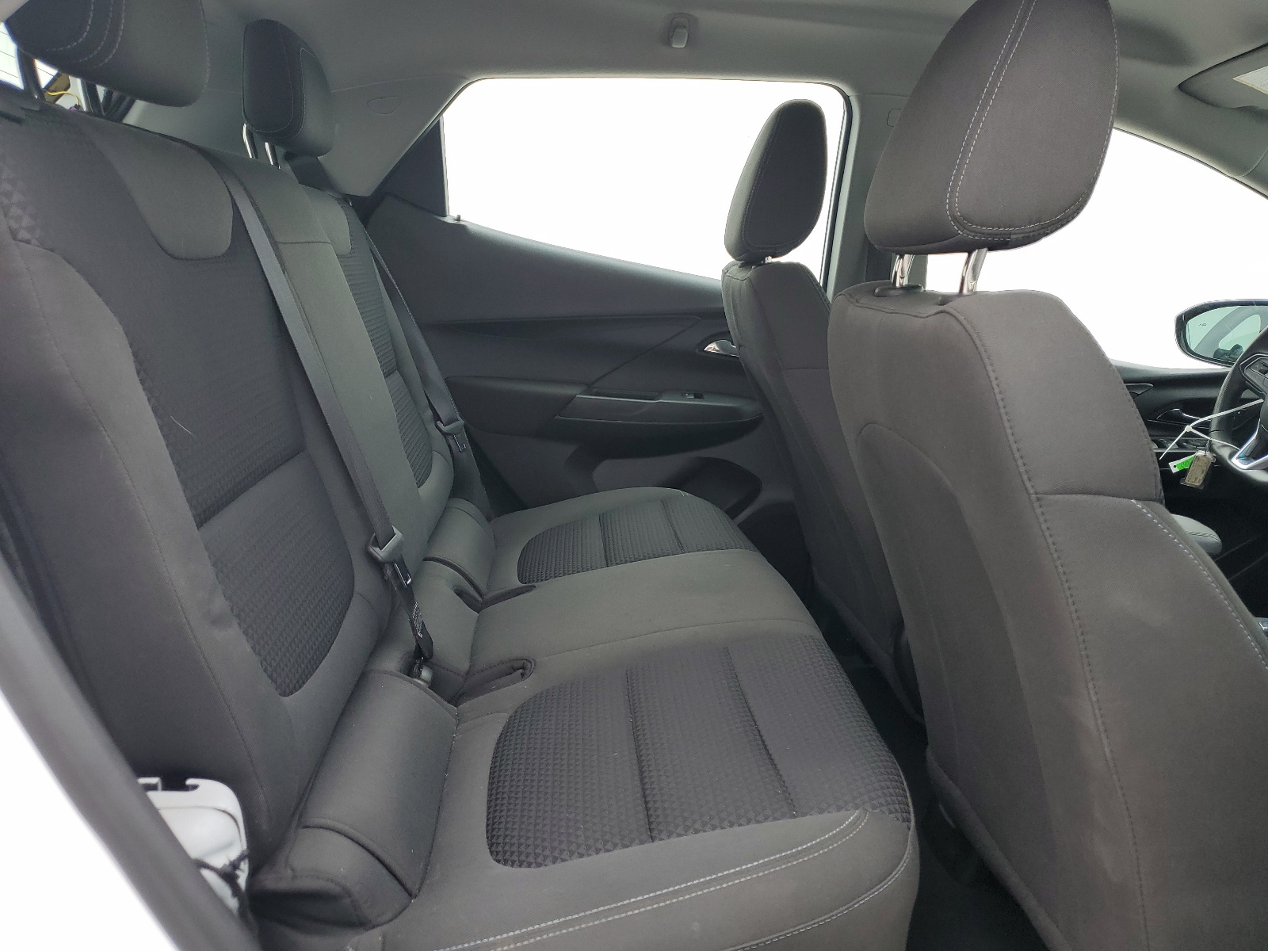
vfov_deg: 53.1
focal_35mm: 26
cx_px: 634
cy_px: 476
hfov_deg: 67.3
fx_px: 952
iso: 50
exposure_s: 1/370
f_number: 1.5
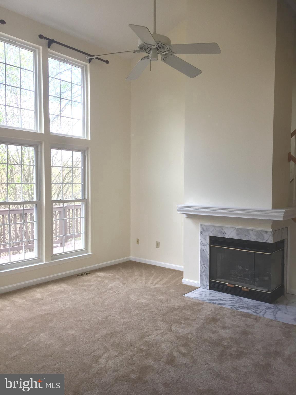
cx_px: 148
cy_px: 198
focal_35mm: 29
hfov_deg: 48.2
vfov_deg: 61.7
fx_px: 331
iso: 50
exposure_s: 1/120
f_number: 2.2
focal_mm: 4.15
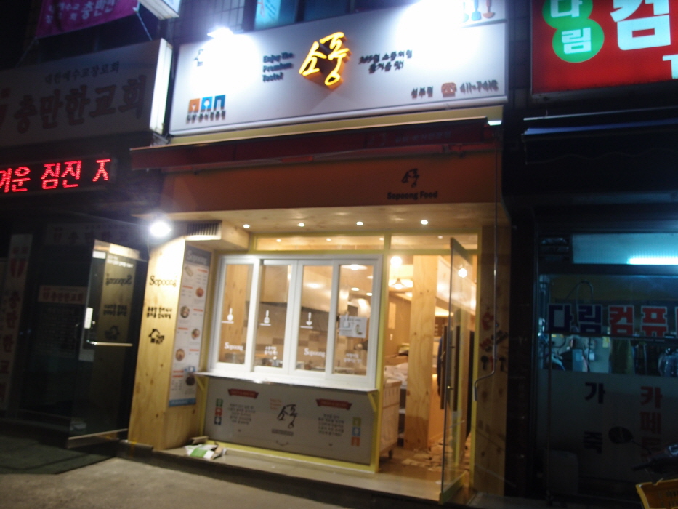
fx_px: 548
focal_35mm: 28
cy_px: 254
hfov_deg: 63.4
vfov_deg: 49.8
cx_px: 339
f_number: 1.8
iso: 125
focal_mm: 6
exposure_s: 1/60
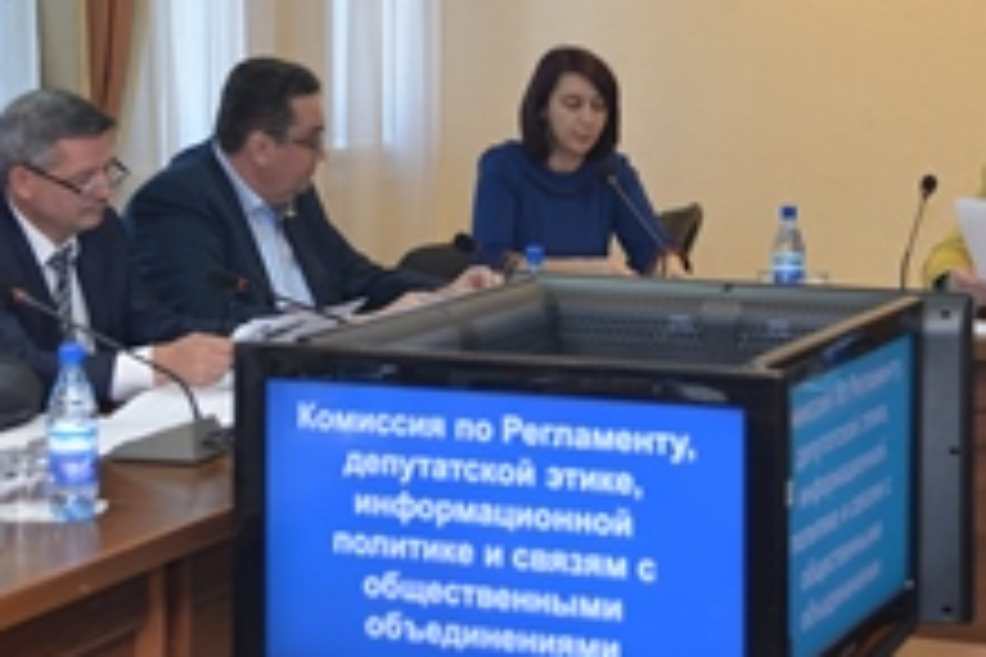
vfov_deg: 14.2
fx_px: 2629
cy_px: 126
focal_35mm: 96
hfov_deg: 21.2
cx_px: 527
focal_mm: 50
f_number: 4
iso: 400
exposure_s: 1/60
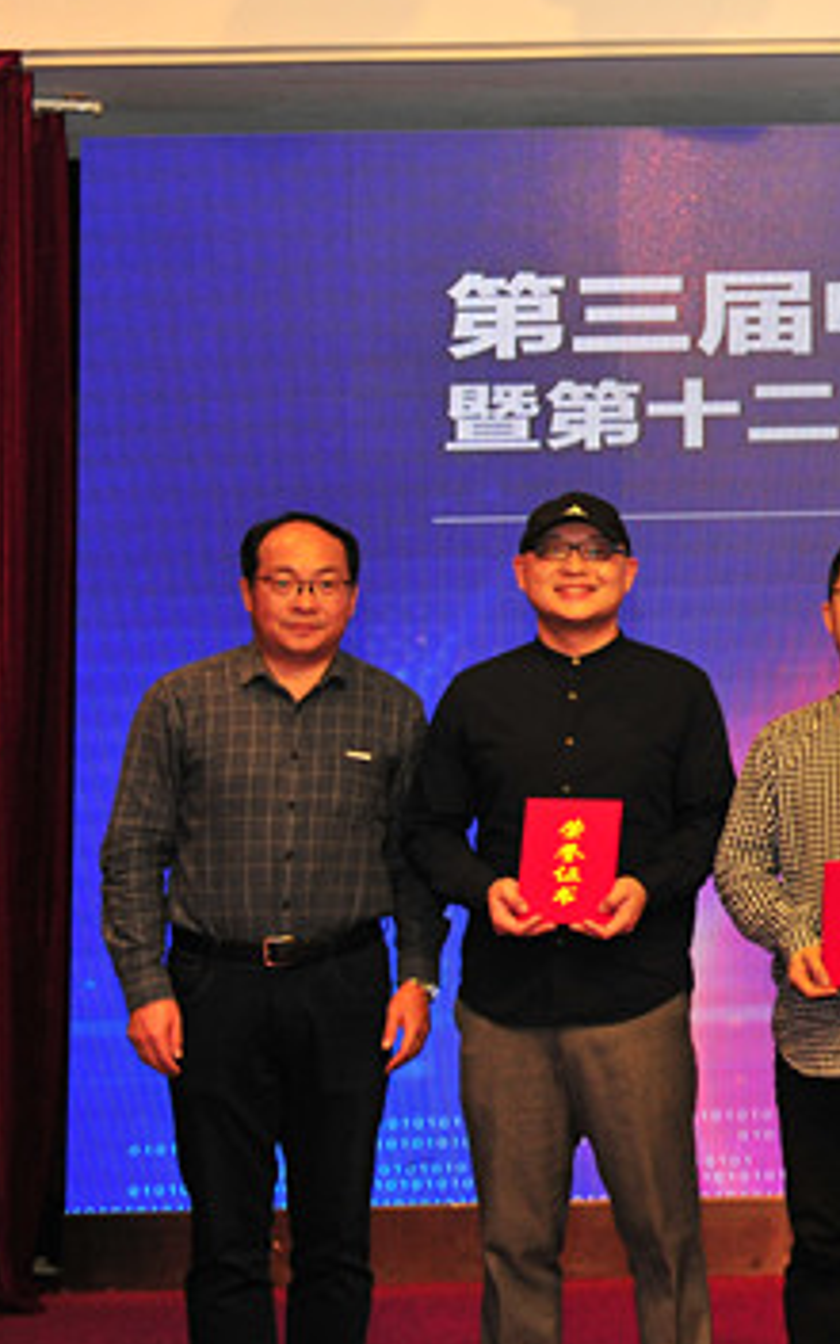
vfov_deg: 25.5
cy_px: 651
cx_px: 1409
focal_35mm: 81
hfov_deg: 14.5
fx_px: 2967
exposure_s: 1/100
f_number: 4
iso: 800
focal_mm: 35
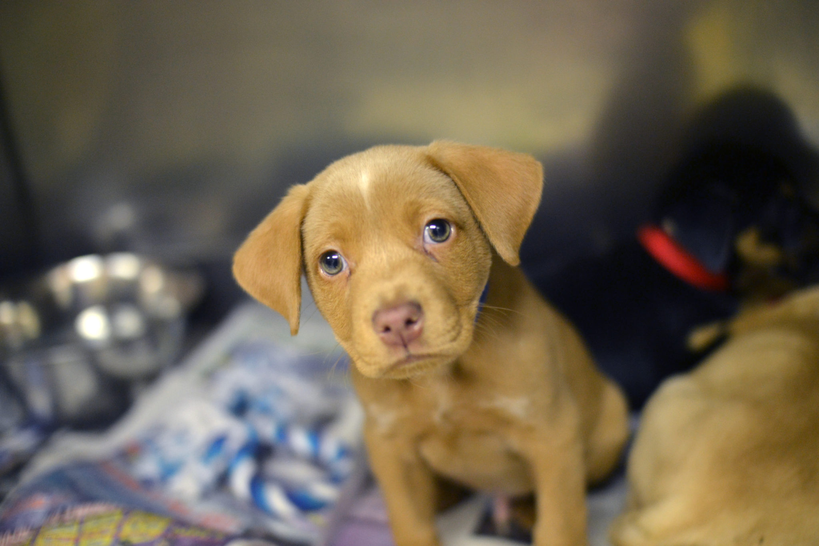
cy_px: 273
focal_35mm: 45
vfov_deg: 29.9
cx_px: 410
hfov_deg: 43.6
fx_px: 1024
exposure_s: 1/160
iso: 800
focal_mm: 30
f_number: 1.4
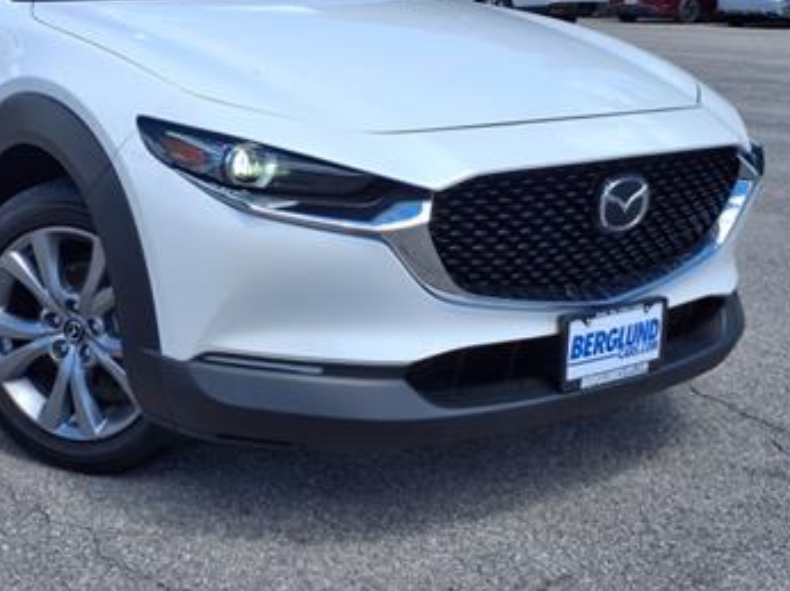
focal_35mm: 50
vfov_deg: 28.8
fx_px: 1140
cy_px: 176
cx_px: 235
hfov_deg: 37.6
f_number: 1.9
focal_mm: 3.58
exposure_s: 1/1667
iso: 40
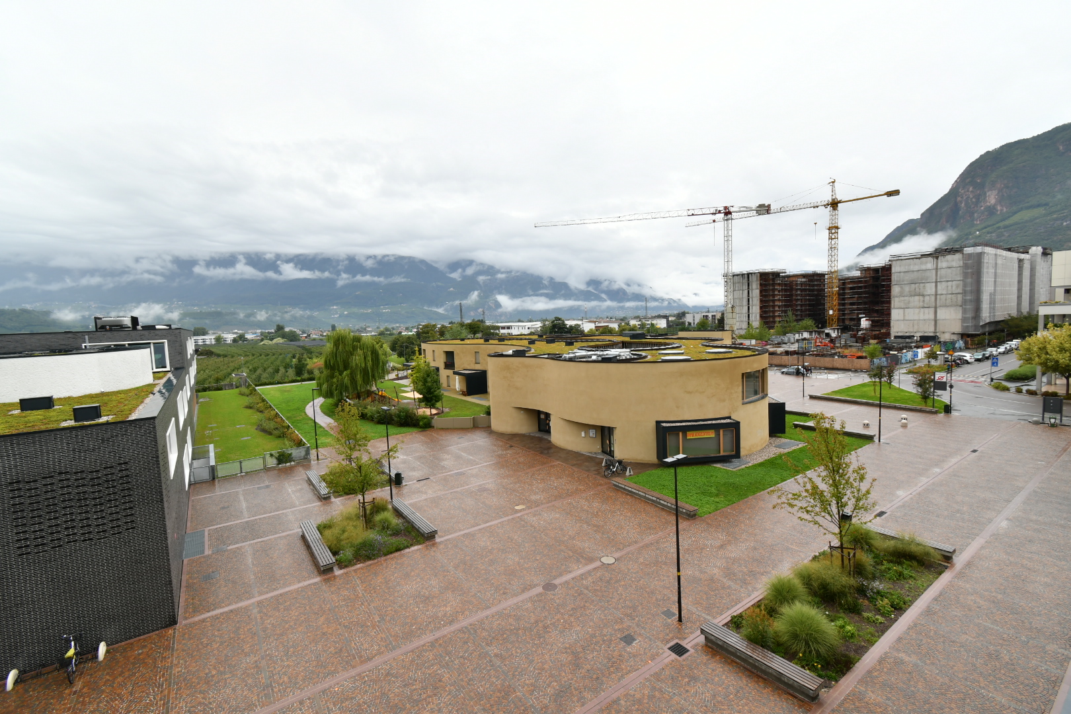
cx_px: 536
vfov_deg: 77.3
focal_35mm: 15
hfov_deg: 100.4
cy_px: 357
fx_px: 446
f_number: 8
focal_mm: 10
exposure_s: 1/40
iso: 100
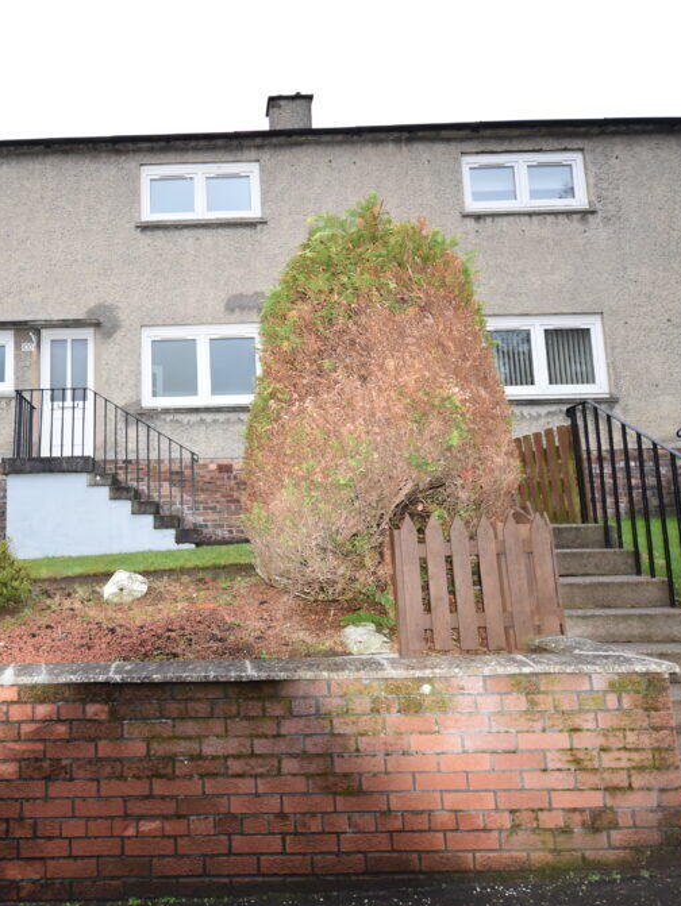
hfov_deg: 58.0
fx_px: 577
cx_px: 172
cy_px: 452
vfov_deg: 76.4
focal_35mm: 22
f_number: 5
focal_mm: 10
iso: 800
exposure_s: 1/100
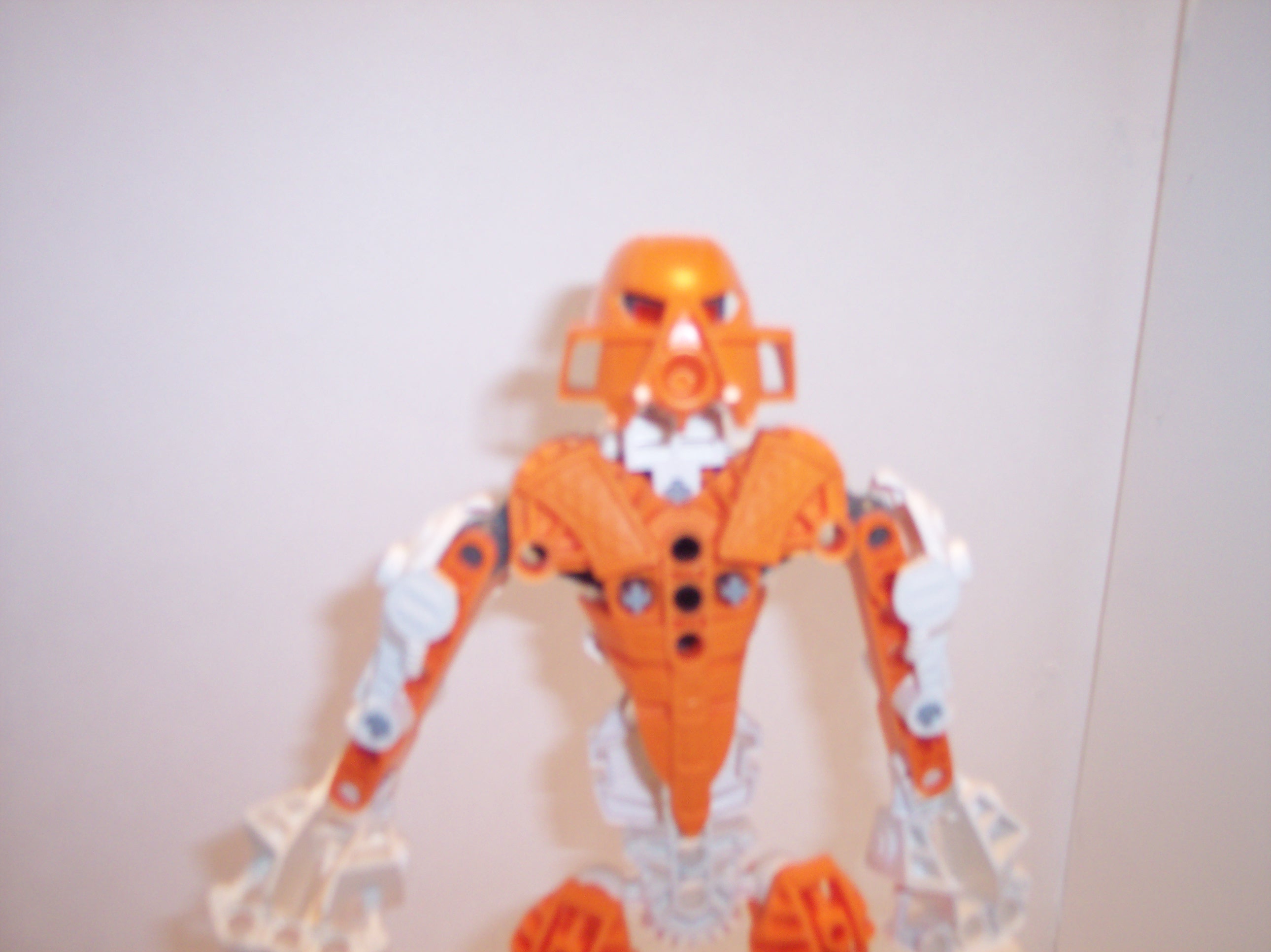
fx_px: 1394
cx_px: 636
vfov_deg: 37.7
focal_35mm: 38
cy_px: 476
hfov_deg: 49.0
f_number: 2.8
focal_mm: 8
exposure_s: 1/30
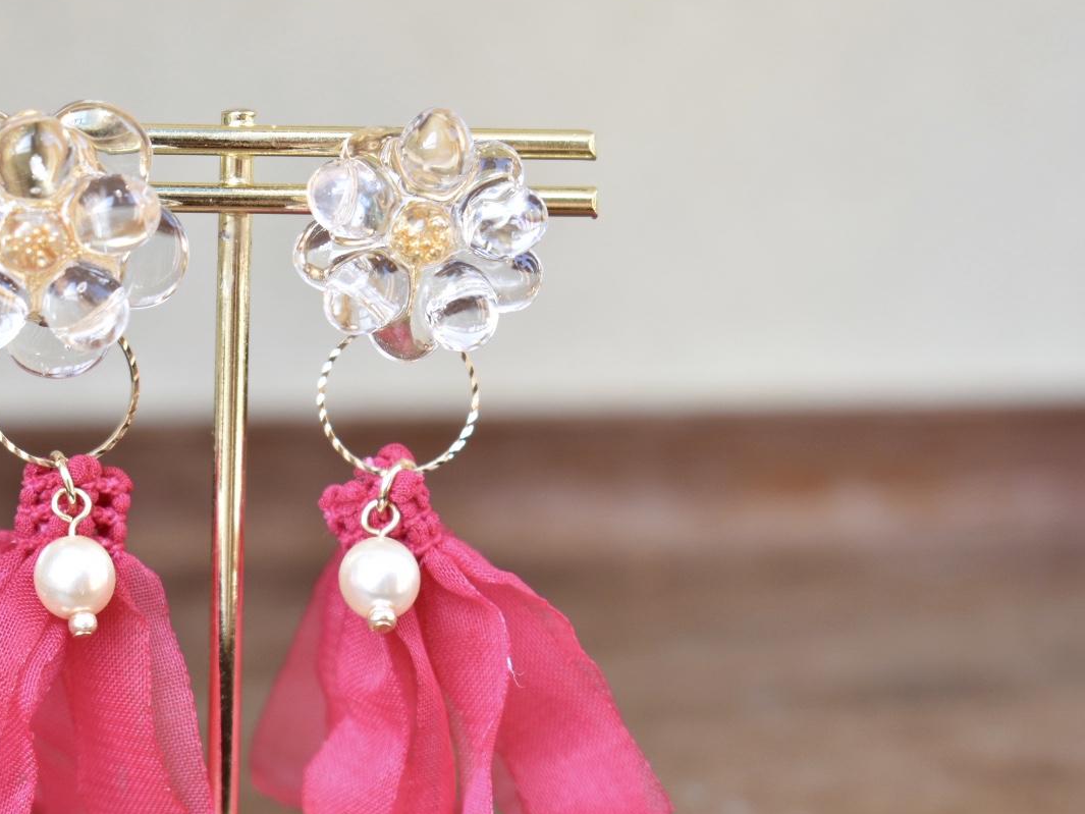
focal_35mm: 99
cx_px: 264
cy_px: 536
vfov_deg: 15.0
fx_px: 3095
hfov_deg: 19.7
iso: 320
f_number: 5.6
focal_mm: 45
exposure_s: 1/80
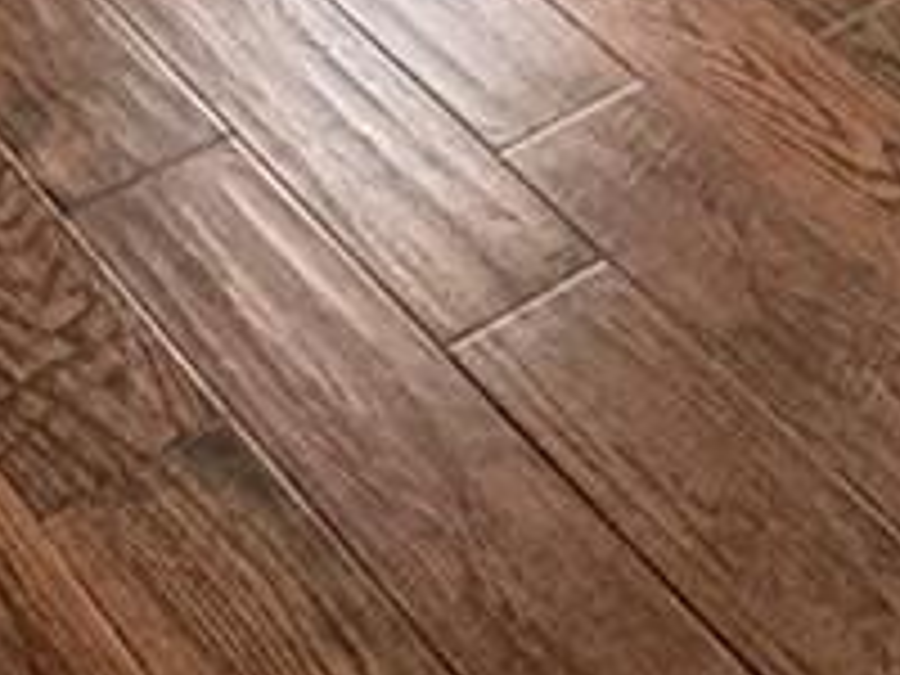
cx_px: 414
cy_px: -1400
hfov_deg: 17.6
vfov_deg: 9.8
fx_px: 2912
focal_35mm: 112
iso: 200
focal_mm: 2.22
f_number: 2.2
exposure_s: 1/120
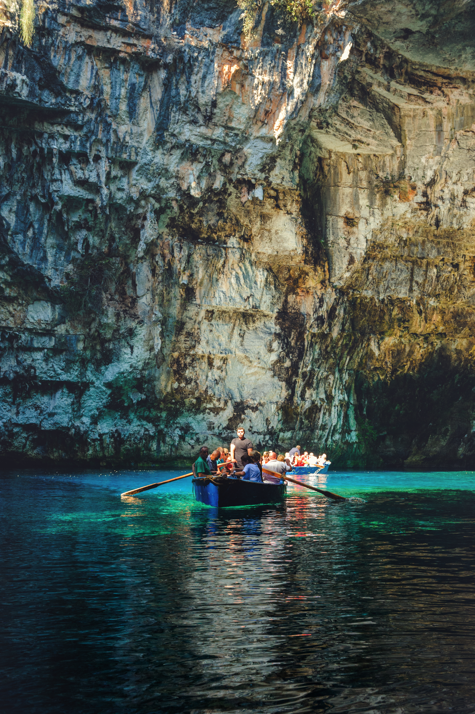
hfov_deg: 41.1
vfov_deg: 58.7
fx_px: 634
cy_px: 357
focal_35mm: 32
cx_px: 238
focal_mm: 32
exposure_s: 1/500
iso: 1600
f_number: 5.6
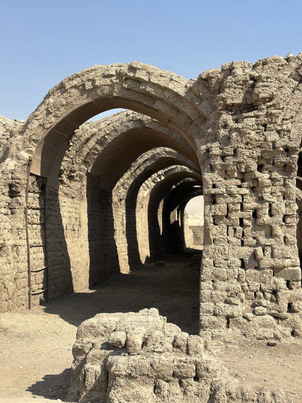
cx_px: 151
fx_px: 558
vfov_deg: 39.7
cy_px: 202
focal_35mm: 48
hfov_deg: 30.3
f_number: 1.78
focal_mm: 6.86
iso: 100
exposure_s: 1/4184
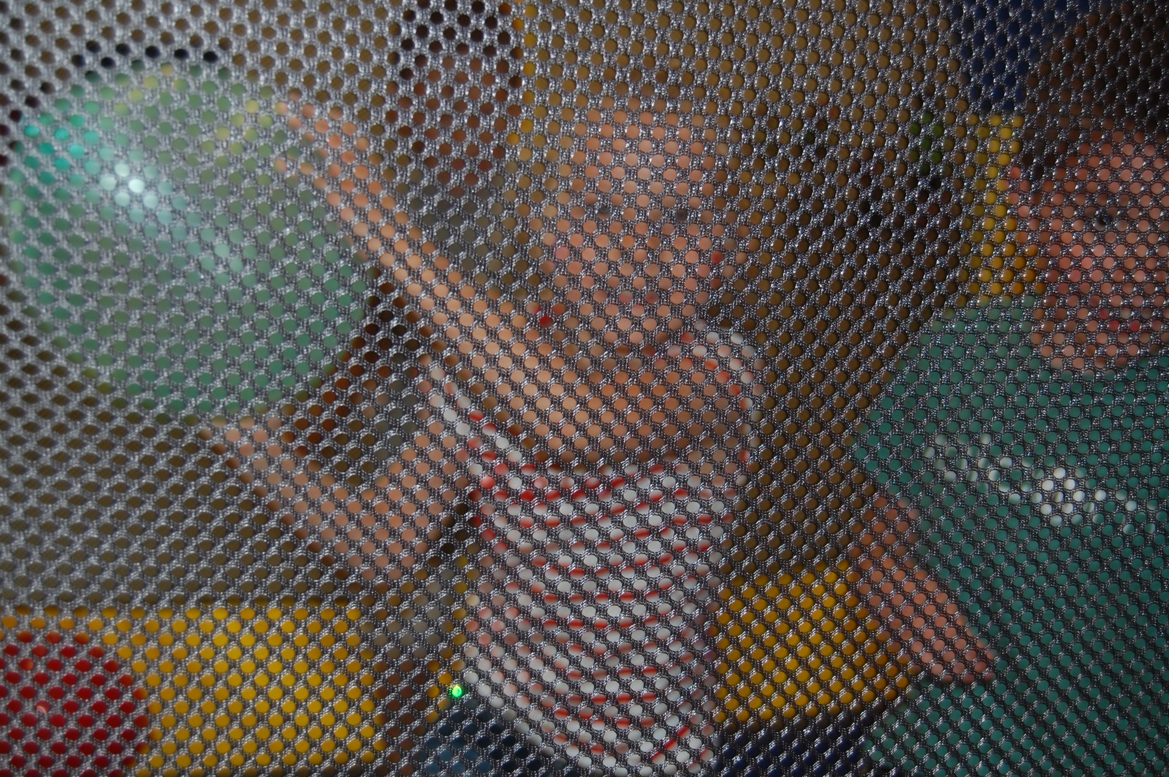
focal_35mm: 52
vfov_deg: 25.7
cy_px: 388
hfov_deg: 37.9
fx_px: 1703
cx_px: 584
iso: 400
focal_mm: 35
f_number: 4.8
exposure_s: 1/60
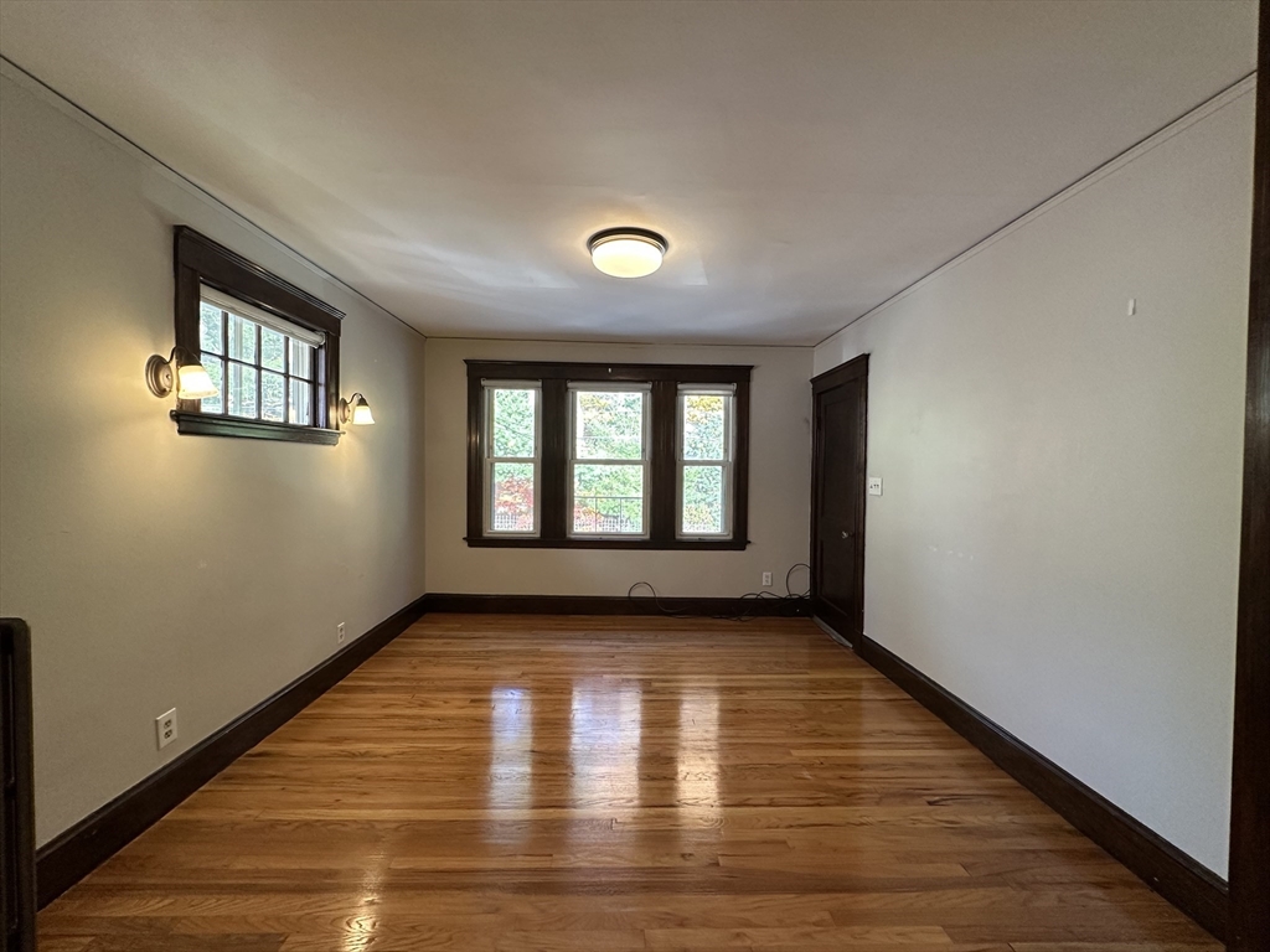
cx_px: 635
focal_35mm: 14
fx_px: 514
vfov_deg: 85.7
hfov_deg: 102.1
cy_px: 476
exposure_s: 1/120
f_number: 2.2
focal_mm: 2.22
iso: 250
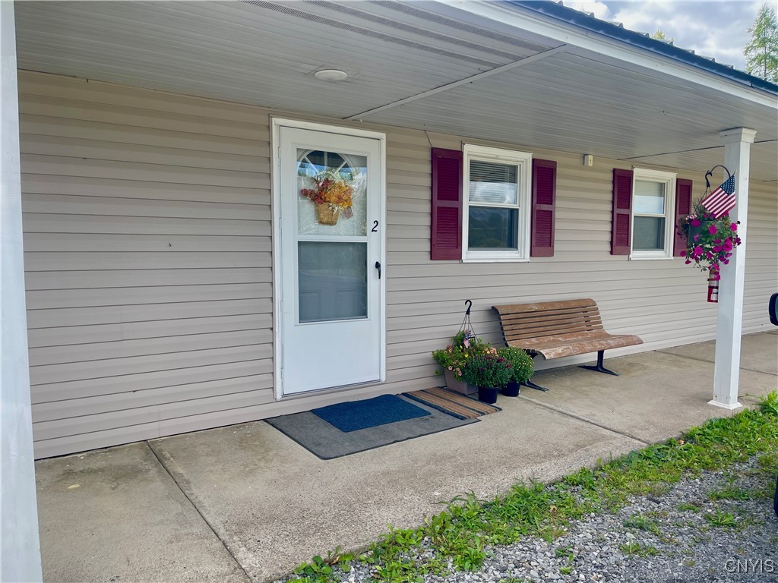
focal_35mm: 25
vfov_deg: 54.9
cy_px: 292
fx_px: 562
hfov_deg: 69.4
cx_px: 389
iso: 32
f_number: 1.6
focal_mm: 5.1
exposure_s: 1/978
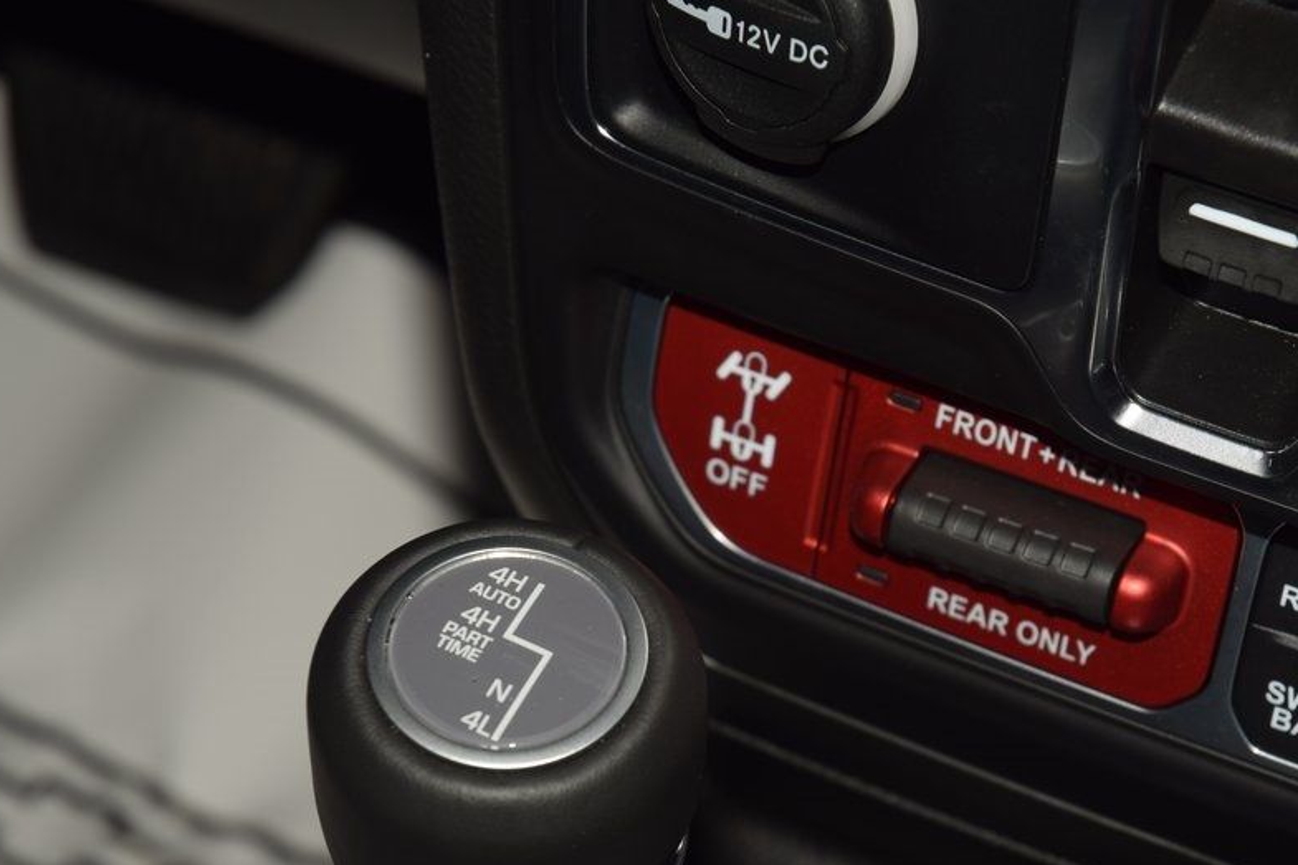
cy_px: 563
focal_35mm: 137
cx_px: 744
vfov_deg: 10.0
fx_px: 4938
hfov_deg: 15.0
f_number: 8
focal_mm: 70
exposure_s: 1/125
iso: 100
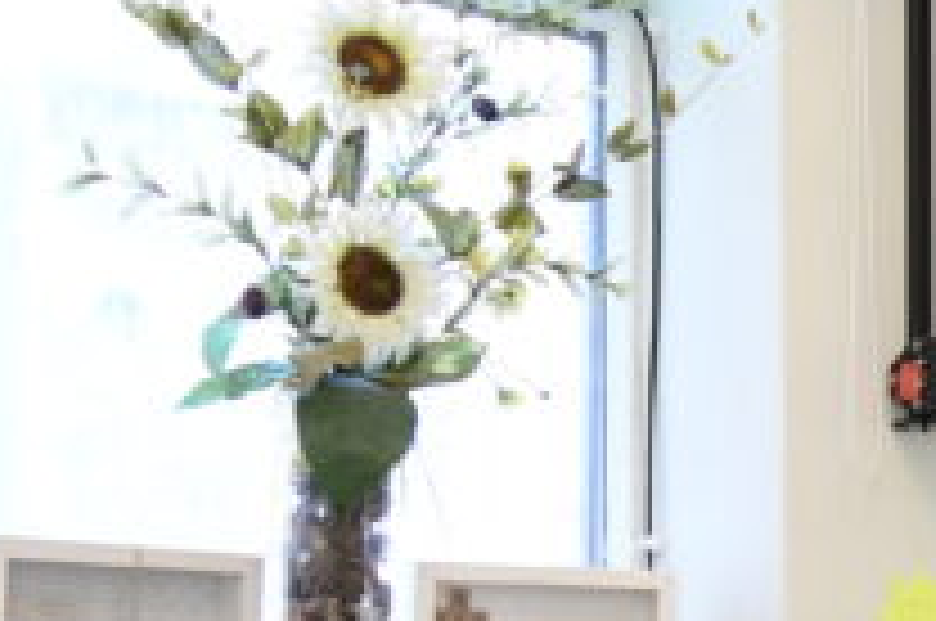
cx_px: 1120
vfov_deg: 17.7
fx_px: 1921
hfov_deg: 24.8
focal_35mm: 74
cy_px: 688
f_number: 4.5
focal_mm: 10
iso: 560
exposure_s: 1/20
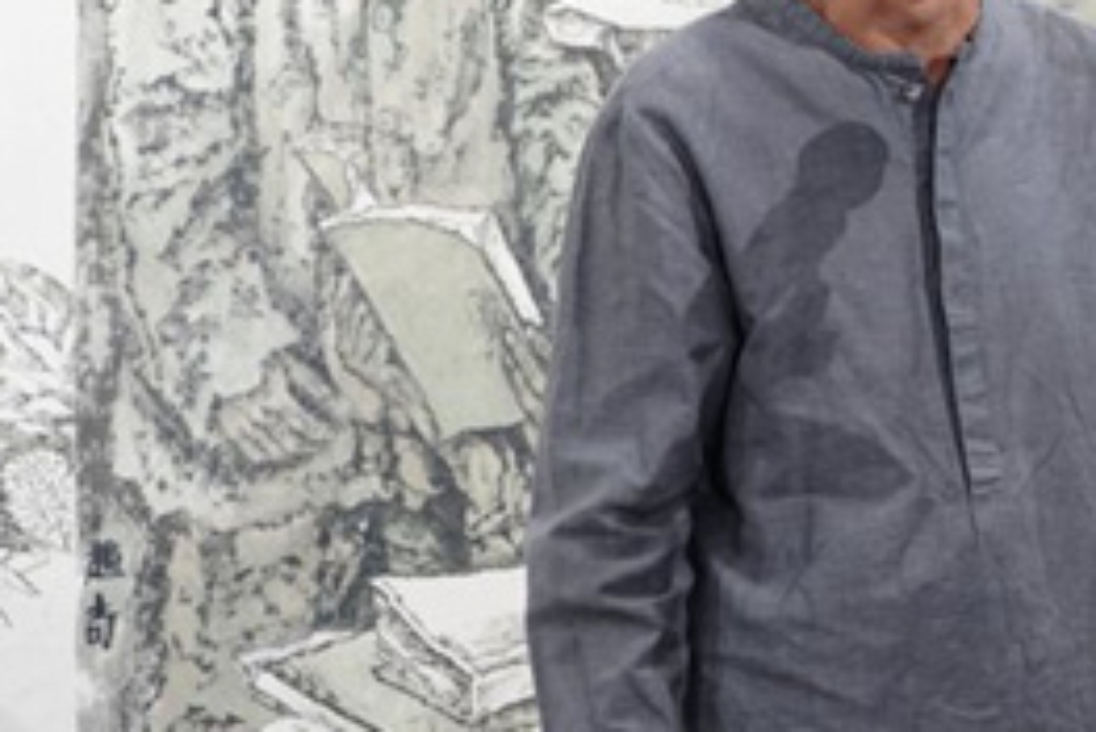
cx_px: 1100
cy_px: 136
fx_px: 5696
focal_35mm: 187
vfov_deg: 7.3
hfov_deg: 10.9
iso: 1600
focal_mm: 70
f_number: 4
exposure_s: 1/125
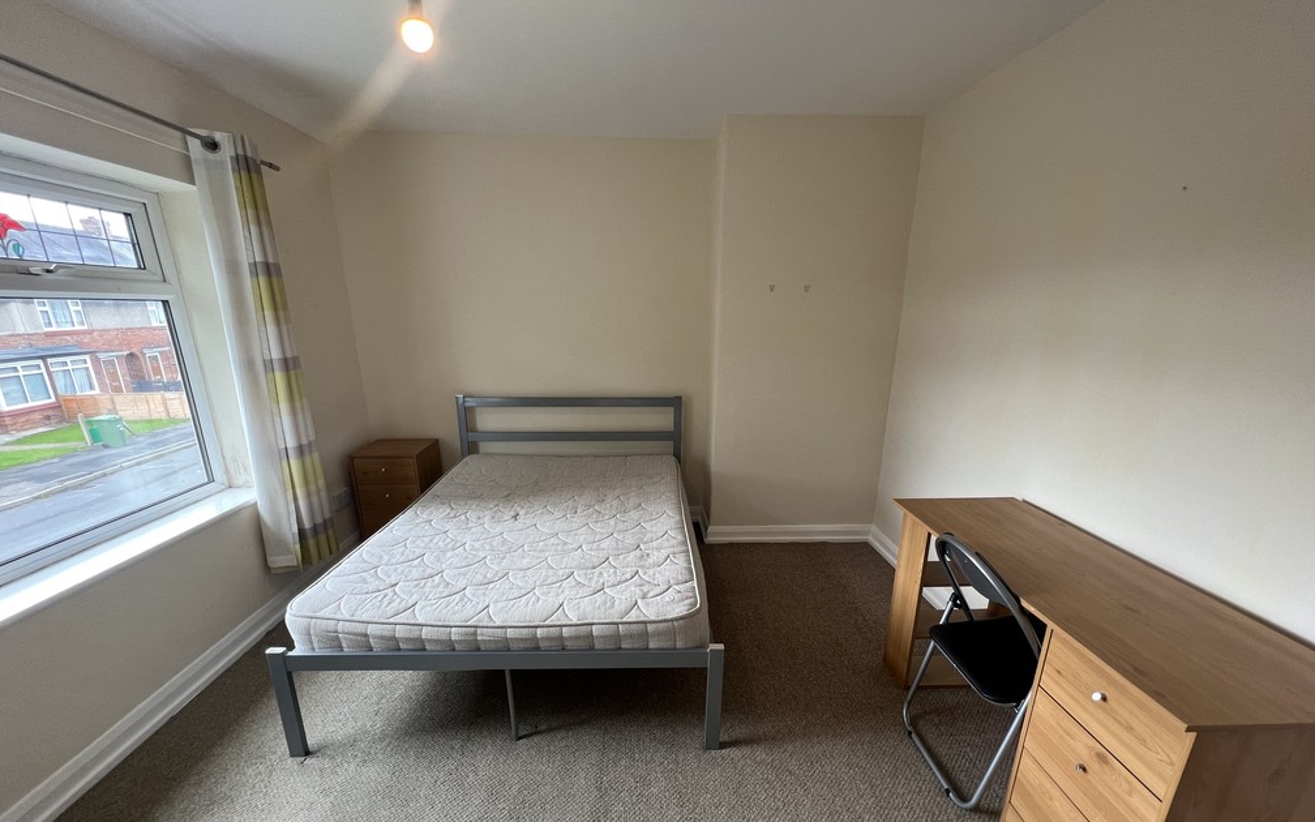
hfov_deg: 105.3
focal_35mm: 14
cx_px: 661
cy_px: 474
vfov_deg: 78.1
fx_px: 502
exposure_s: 1/99
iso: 80
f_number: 1.8
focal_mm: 1.57
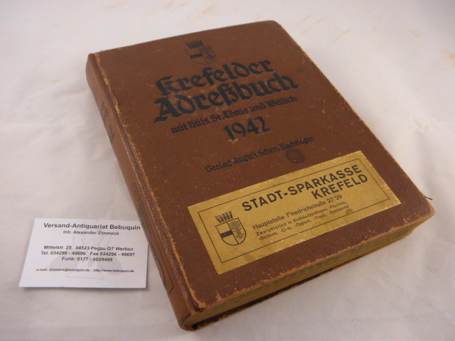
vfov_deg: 41.8
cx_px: 228
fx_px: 447
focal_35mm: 34
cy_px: 170
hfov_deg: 54.0
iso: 100
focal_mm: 6.2
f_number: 3.7
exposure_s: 1/60
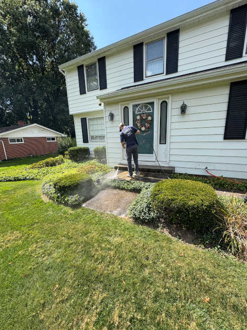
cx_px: 124
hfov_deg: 85.7
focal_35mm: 14
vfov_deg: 102.1
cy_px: 165
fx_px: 133
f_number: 2.2
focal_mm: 2.22
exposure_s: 1/796
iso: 40
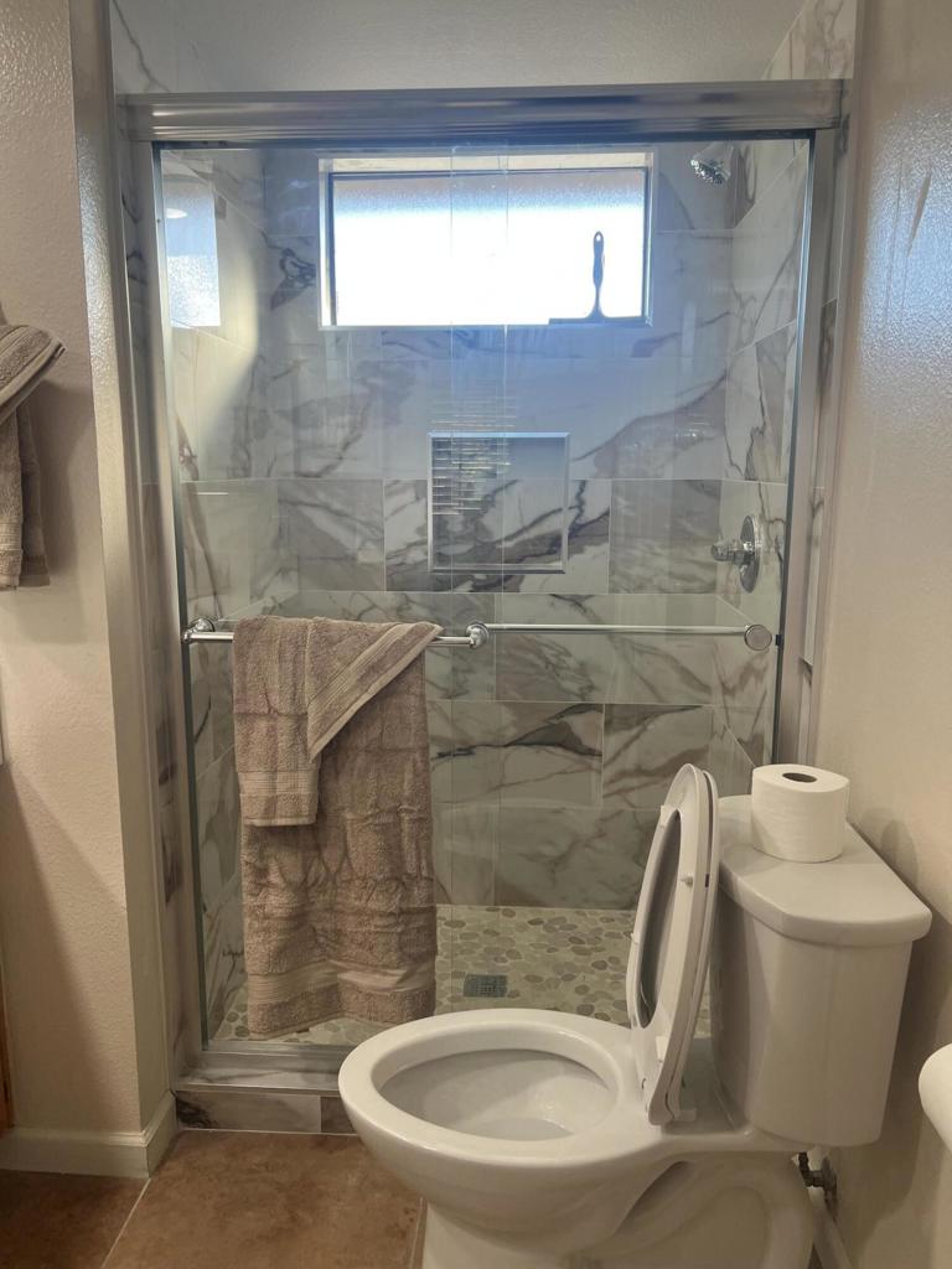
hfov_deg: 53.1
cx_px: 476
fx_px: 953
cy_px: 634
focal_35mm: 26
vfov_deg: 67.3
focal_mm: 5.7
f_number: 1.5
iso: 64
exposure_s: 1/120
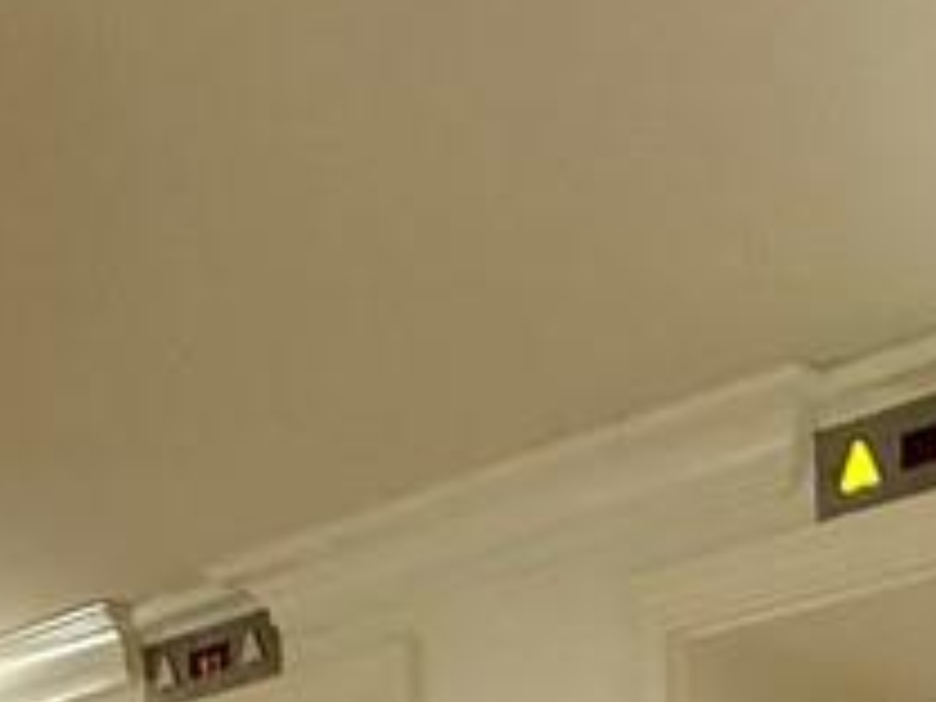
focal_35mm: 69
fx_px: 1866
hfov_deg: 25.2
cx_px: 1134
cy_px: 1382
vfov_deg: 16.5
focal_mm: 2.22
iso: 500
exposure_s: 1/120
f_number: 2.2
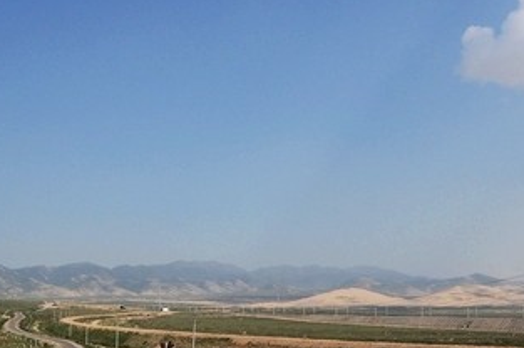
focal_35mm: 49
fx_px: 712
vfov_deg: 27.3
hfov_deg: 40.3
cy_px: 238
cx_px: 219
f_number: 6.3
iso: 200
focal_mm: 16
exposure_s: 1/2000
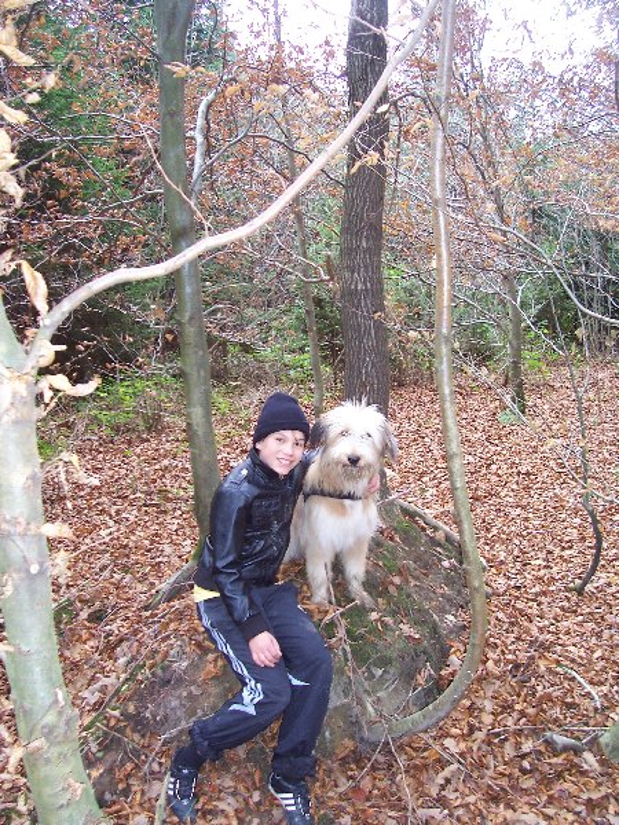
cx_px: 310
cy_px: 412
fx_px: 811
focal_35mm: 34
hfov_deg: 41.8
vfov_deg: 54.0
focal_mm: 5.6
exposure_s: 1/60
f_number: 2.7
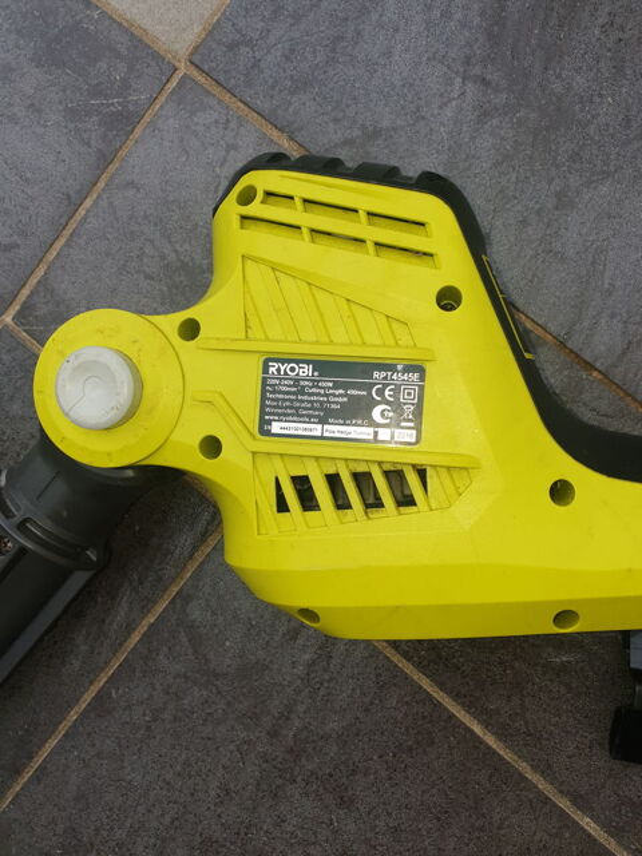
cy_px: 428
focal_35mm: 26
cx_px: 321
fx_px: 643
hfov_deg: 53.1
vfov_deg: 67.3
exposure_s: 1/310
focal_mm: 4.3
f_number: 2.4
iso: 50
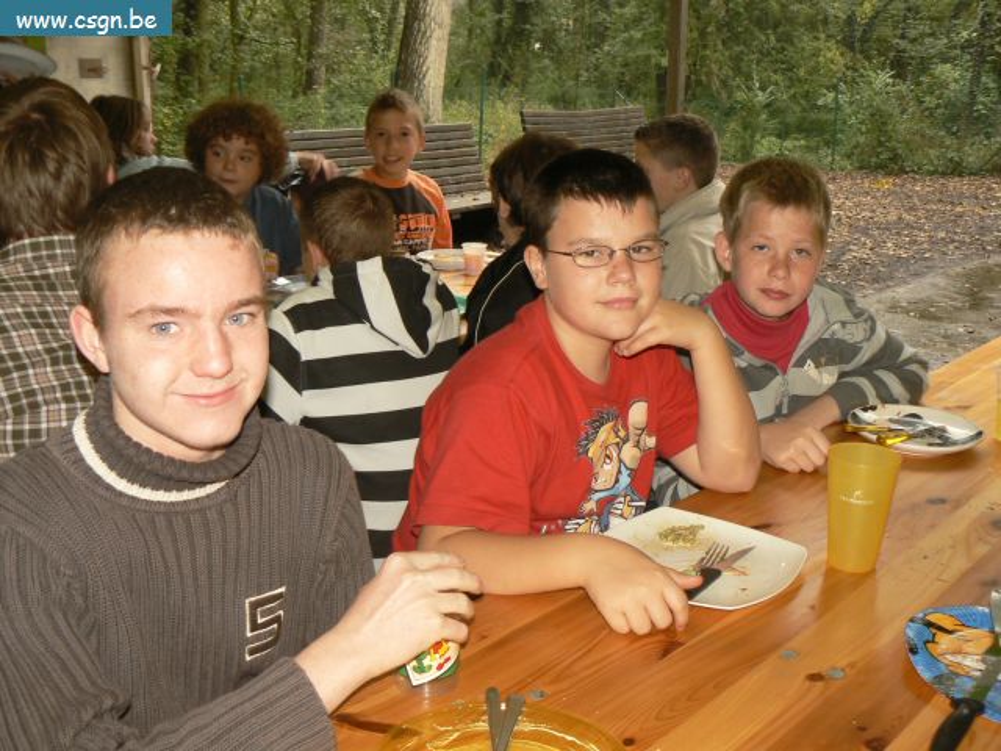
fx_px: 1041
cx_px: 500
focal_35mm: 36
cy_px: 376
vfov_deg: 39.7
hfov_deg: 51.4
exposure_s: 1/30
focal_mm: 6
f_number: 2.8
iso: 100
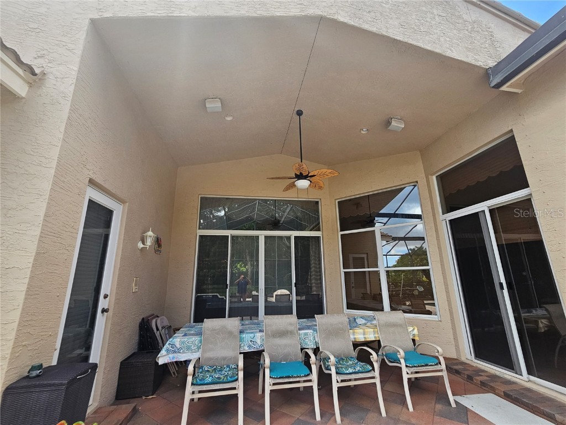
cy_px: 212
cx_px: 283
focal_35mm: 13
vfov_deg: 89.9
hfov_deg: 106.2
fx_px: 213
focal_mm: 2.2
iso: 100
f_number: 2.2
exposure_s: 1/207
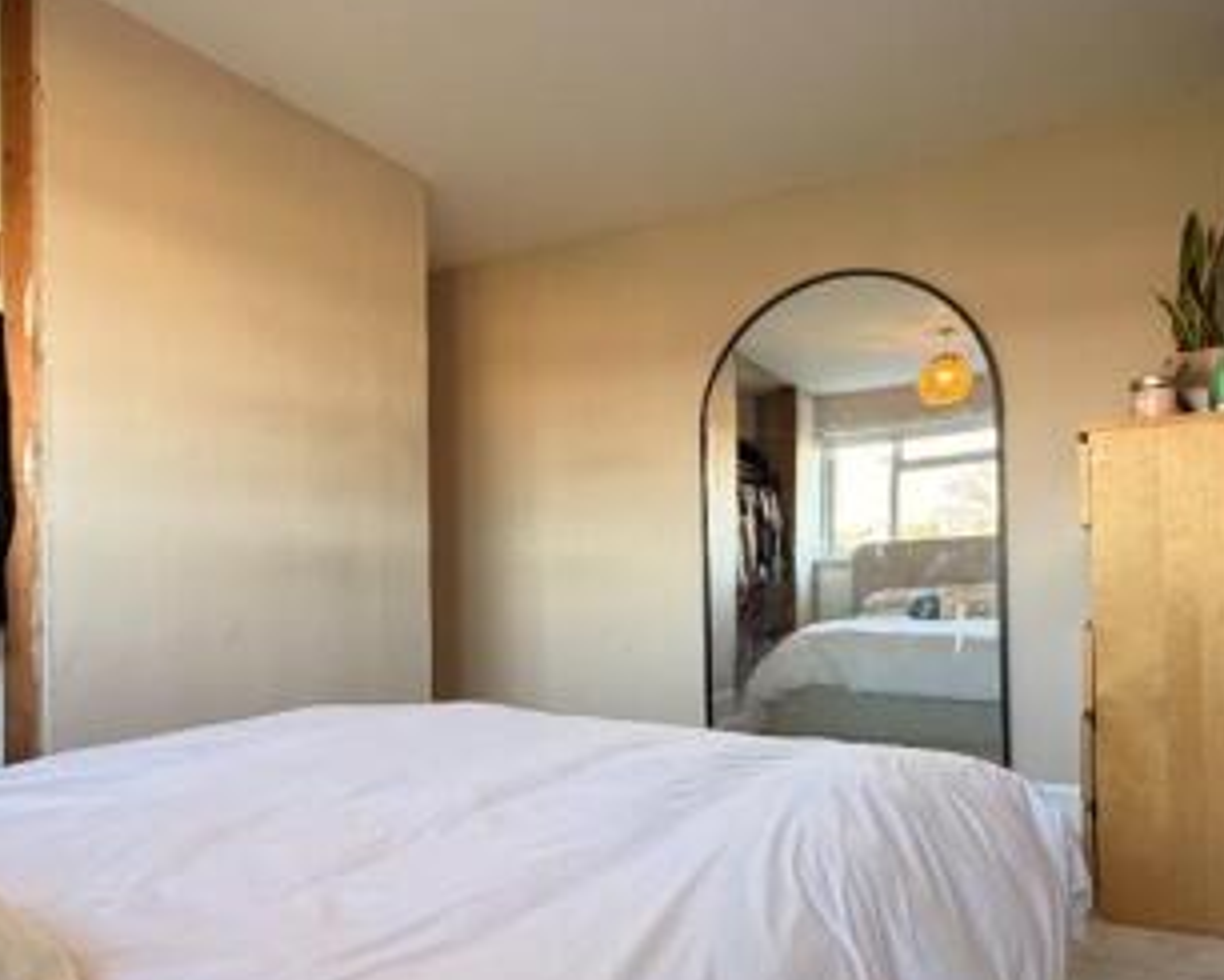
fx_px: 942
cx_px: 614
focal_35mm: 26
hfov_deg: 66.0
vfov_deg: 54.7
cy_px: 566
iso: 200
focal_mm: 2.22
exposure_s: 1/121
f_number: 2.2
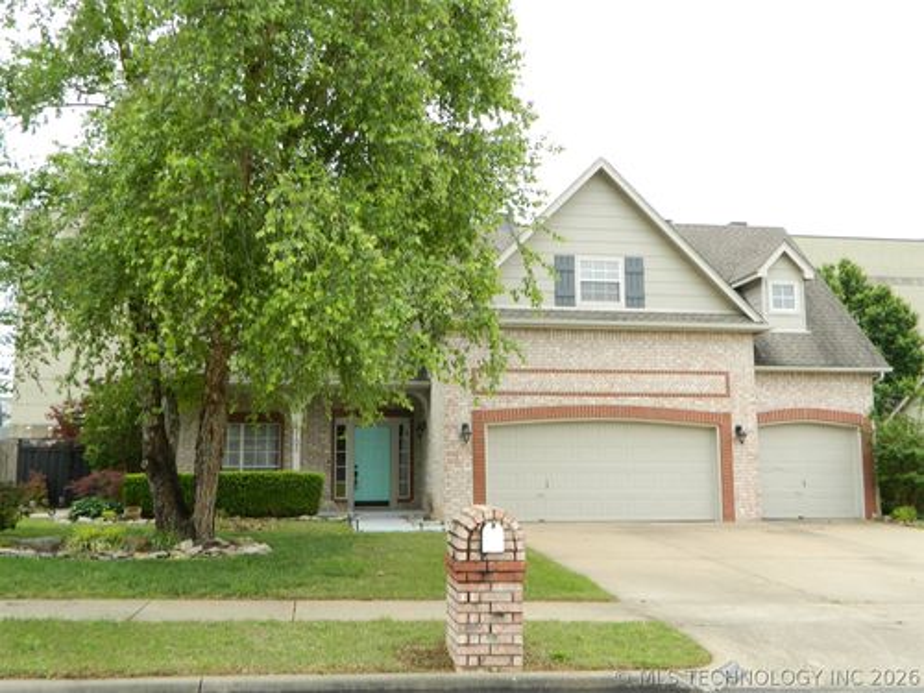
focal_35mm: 35
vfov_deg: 40.7
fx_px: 934
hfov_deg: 52.6
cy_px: 346
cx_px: 462
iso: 80
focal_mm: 6.2
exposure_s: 1/125
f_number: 3.3
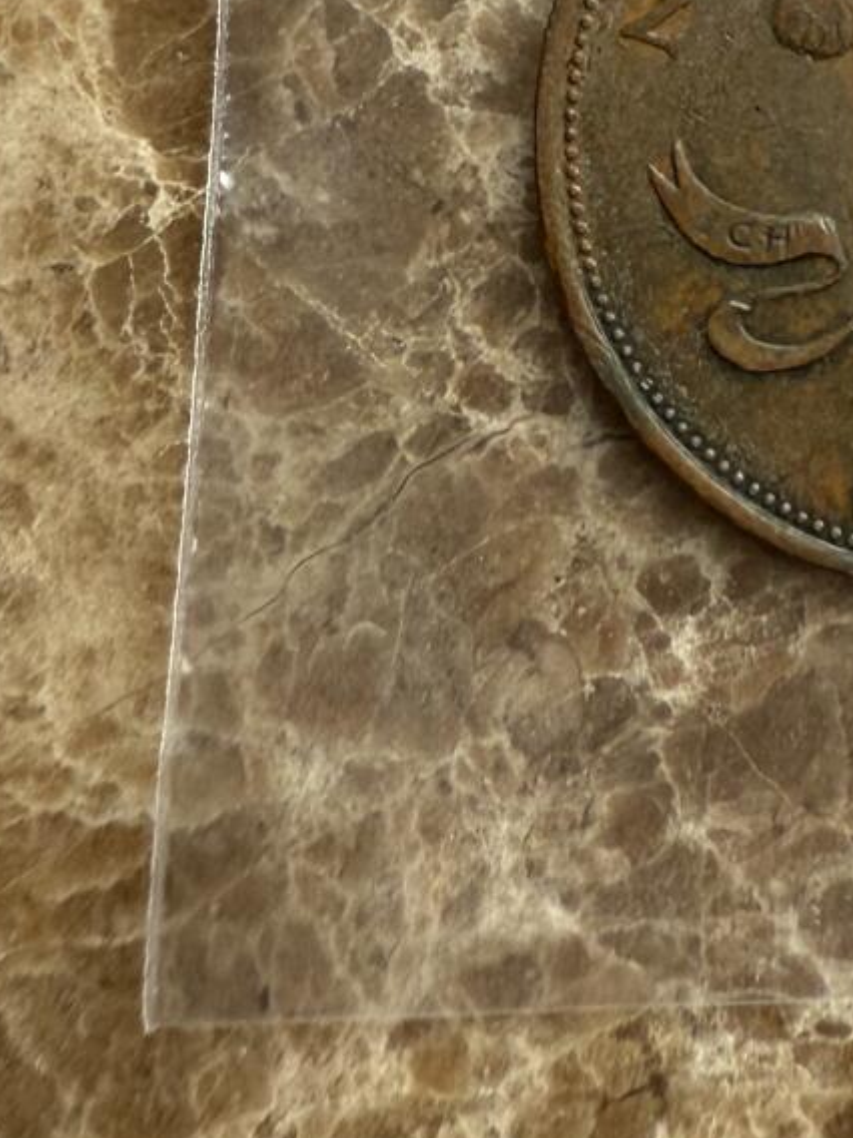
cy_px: -204
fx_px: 2497
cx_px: 1005
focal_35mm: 76
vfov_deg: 23.6
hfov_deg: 18.4
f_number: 2.2
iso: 50
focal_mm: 2.22
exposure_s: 1/99
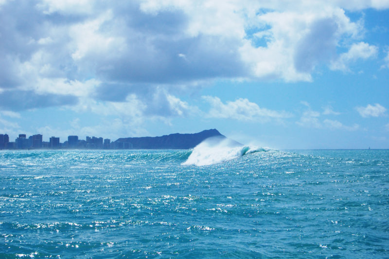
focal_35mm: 82
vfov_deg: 16.5
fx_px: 891
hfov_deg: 24.6
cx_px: 194
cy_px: 130
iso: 200
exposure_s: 1/200
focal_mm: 55
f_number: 7.1
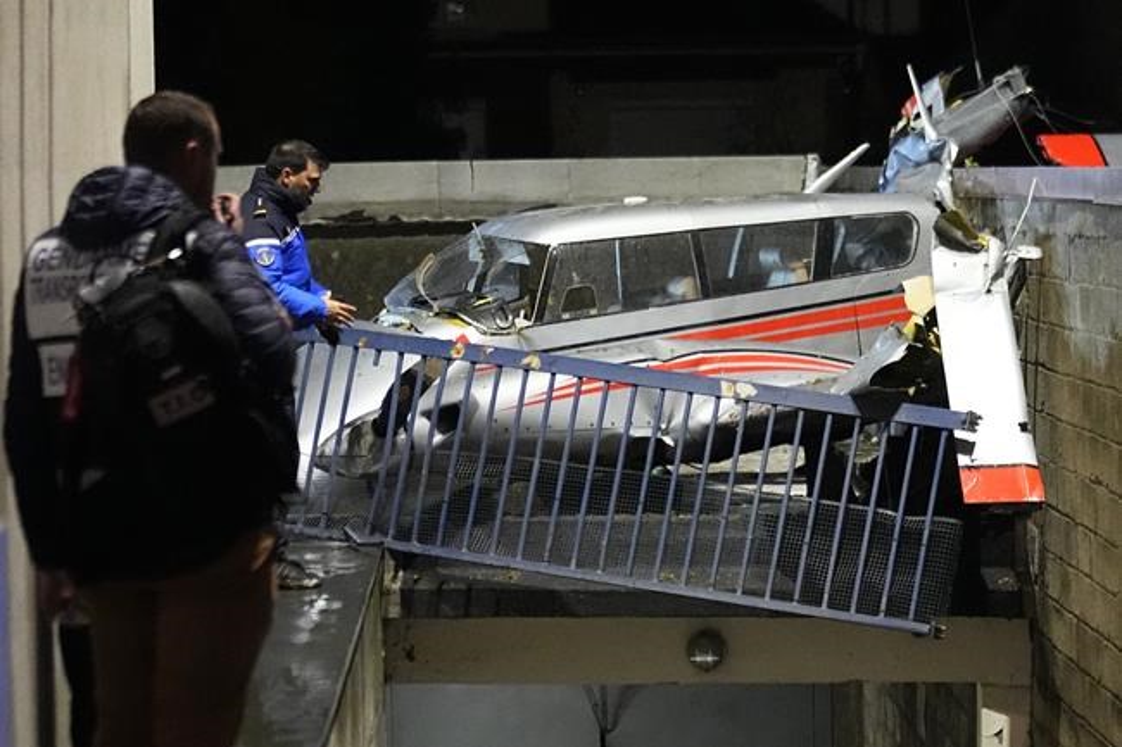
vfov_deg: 13.0
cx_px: 561
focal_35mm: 105
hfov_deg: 19.5
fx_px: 3271
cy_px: 374
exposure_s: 1/250
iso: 12800
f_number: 2.8
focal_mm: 70
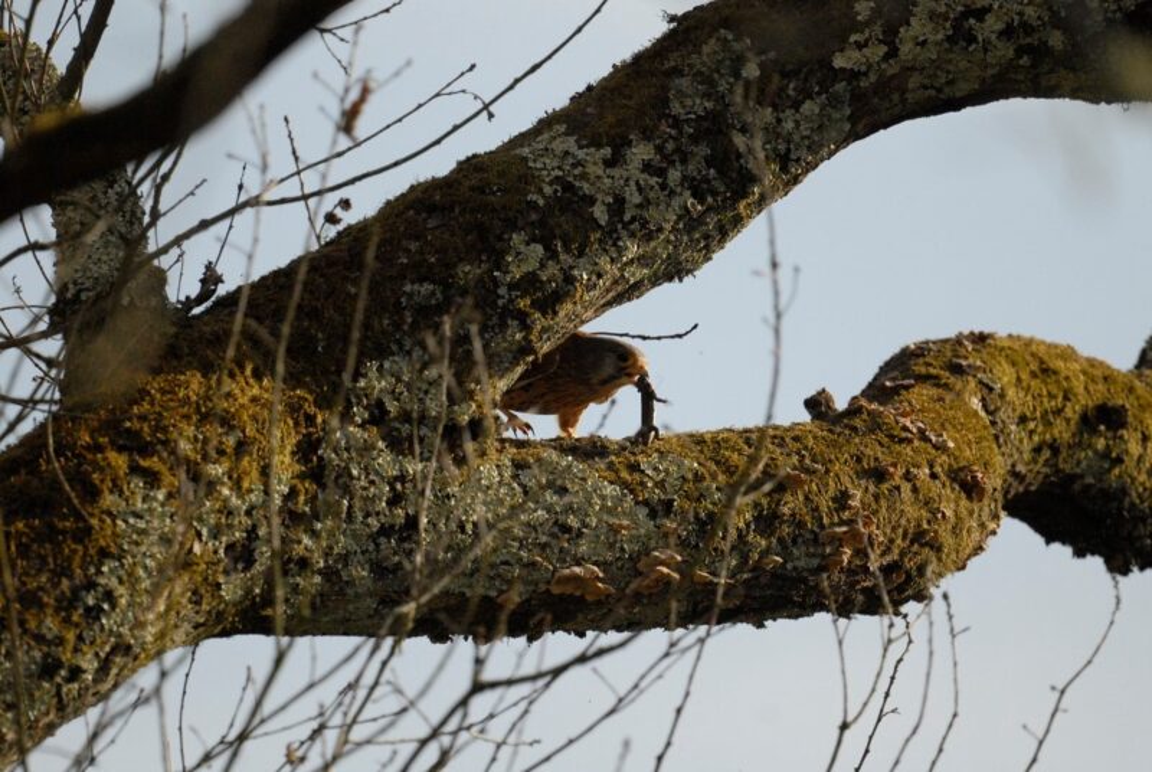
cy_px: 386
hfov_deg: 2.7
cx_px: 576
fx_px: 24035
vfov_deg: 1.8
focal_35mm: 750
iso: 1000
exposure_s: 1/4000
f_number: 5.6
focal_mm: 500
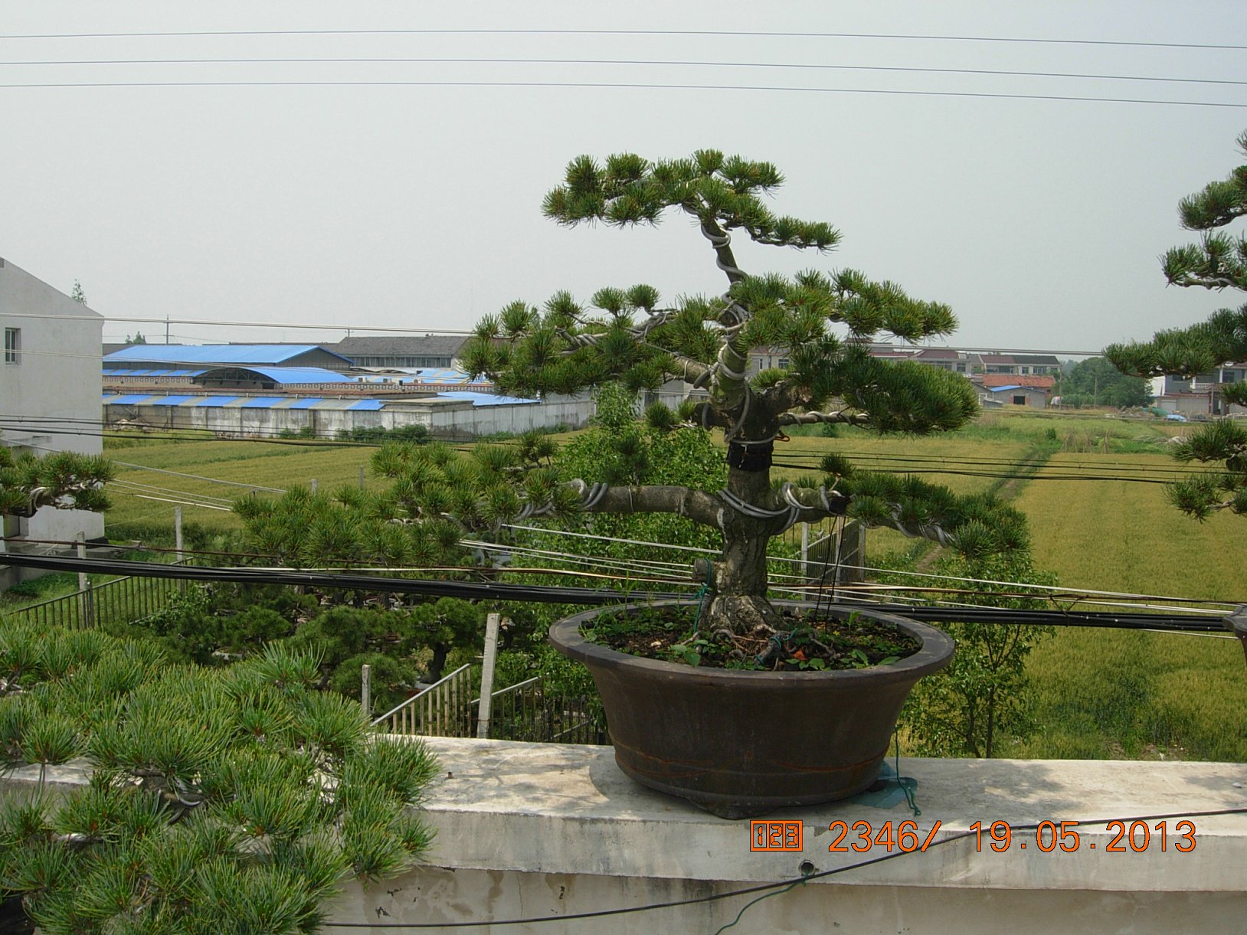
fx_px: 1297
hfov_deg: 51.4
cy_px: 468
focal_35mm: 36
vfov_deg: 39.7
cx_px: 624
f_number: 6.1
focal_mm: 7.5
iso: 50
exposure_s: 1/395
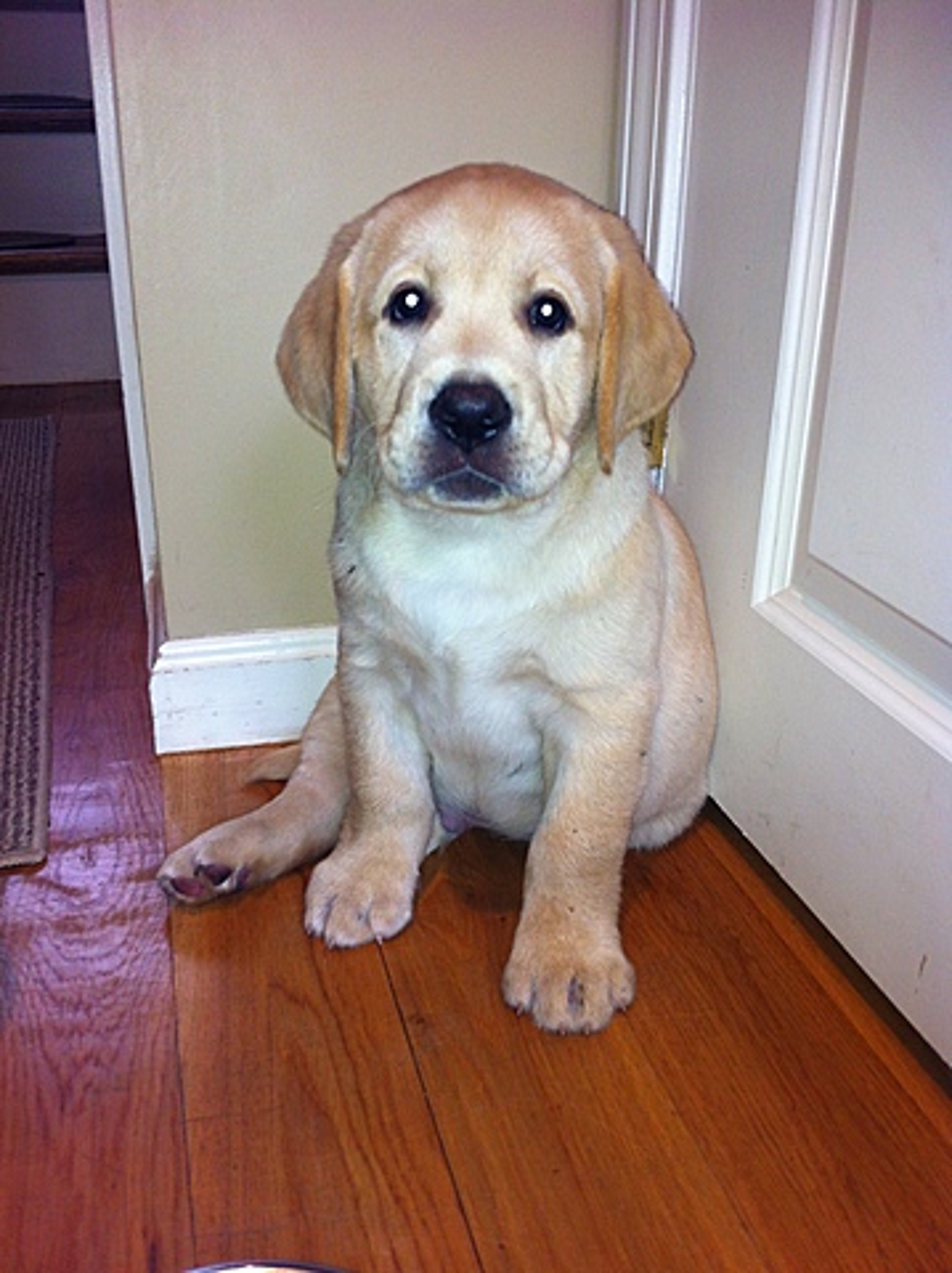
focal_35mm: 35
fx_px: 1286
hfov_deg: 40.6
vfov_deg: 52.7
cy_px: 636
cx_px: 476
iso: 80
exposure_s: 1/19
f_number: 2.8
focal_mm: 3.85
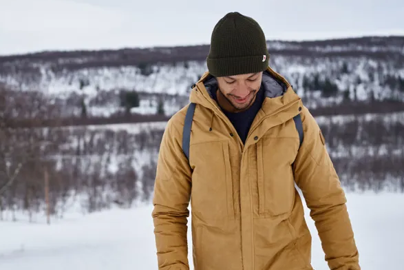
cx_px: 143
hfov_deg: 29.5
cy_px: 196
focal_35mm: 68
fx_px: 763
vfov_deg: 19.9
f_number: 4
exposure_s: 1/800
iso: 125
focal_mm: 60.7
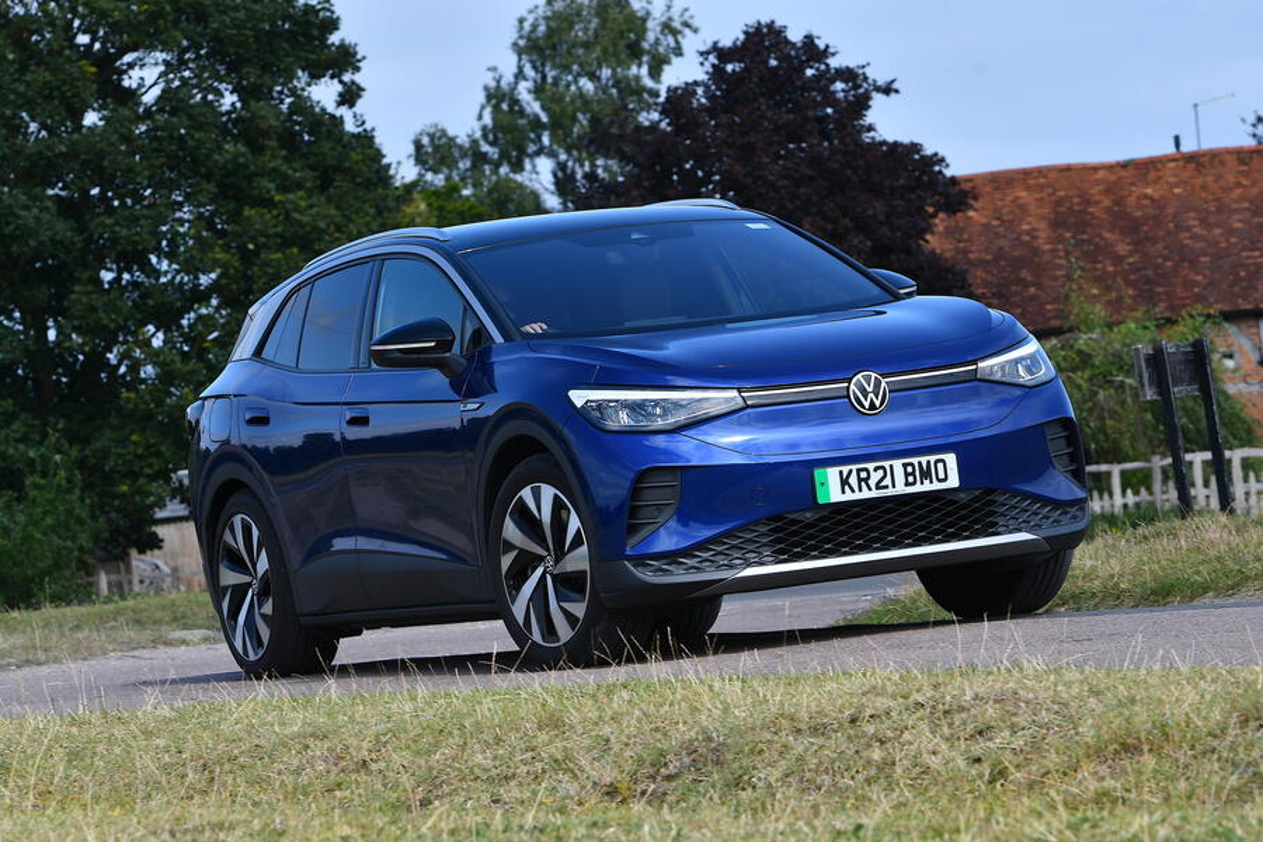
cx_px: 632
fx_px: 6420
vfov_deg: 7.5
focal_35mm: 183
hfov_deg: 11.2
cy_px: 421
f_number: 9
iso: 160
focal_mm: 122
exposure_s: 1/500
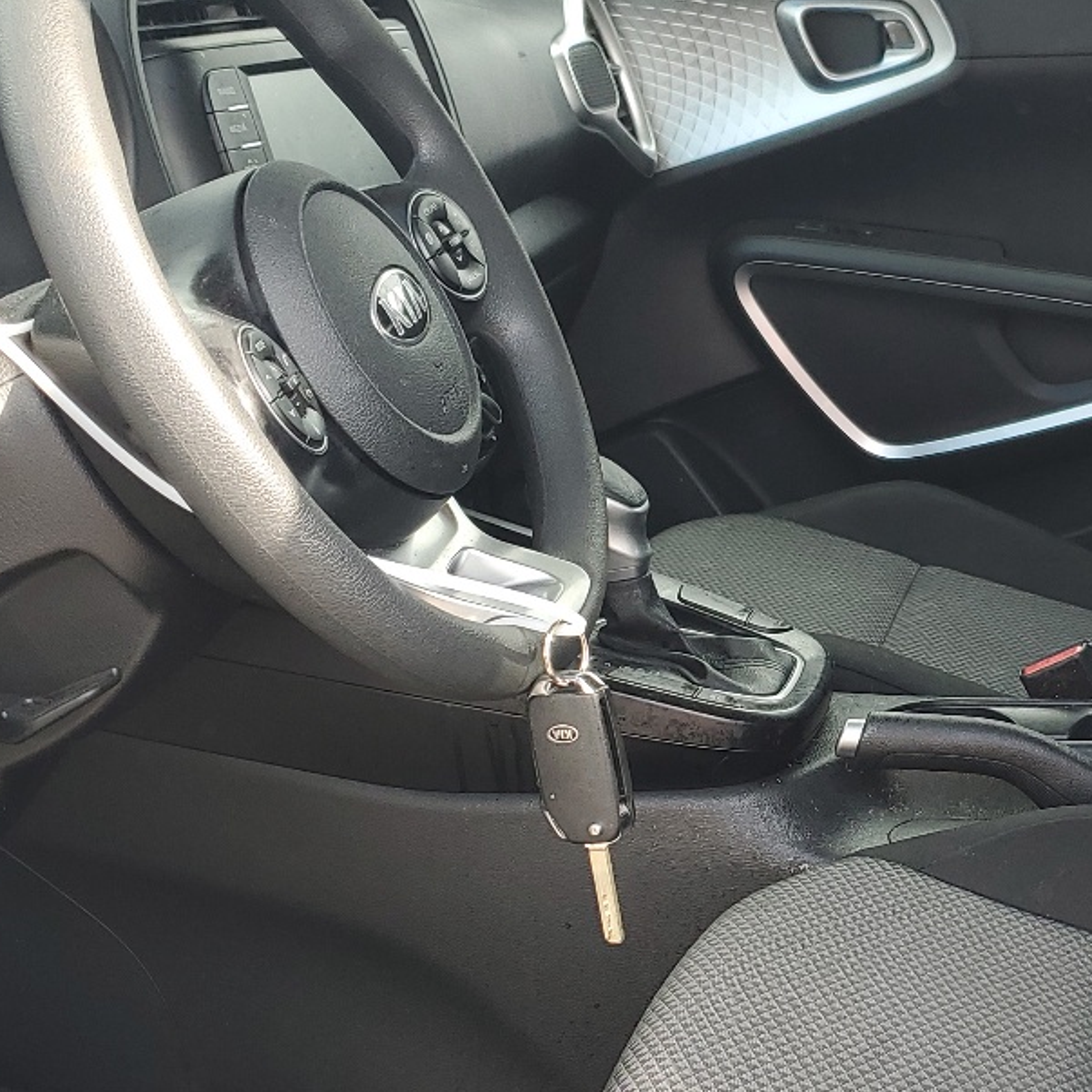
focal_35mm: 61
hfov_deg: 27.3
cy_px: 706
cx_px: 958
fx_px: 2177
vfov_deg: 28.0
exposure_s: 1/256
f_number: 1.5
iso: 50
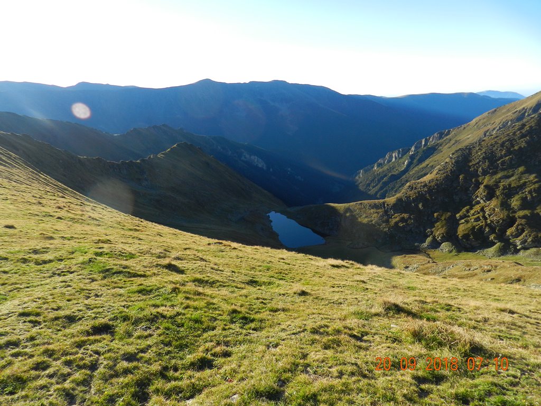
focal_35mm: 23
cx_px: 270
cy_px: 203
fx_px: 359
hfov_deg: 73.9
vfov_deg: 58.9
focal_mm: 4
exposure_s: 1/640
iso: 160
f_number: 3.4
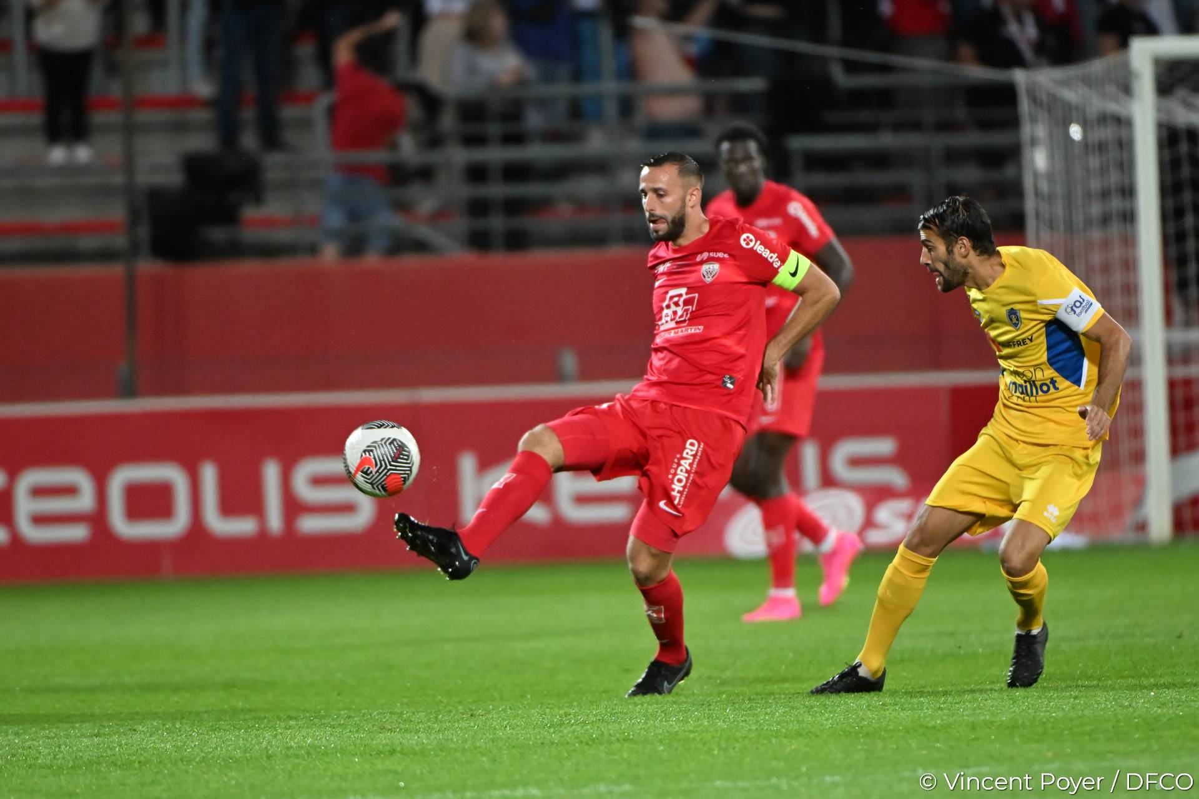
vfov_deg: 2.3
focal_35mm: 600
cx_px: 600
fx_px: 19977
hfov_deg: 3.4
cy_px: 400
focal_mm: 400
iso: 4000
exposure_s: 1/1000
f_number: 4
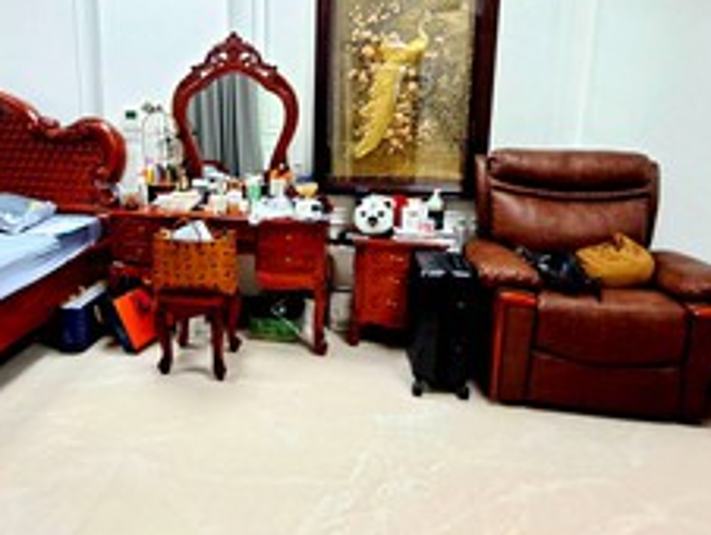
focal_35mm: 23
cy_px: 179
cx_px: 274
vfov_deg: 57.7
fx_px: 473
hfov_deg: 72.8
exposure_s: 1/33
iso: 200
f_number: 2.2
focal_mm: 1.74
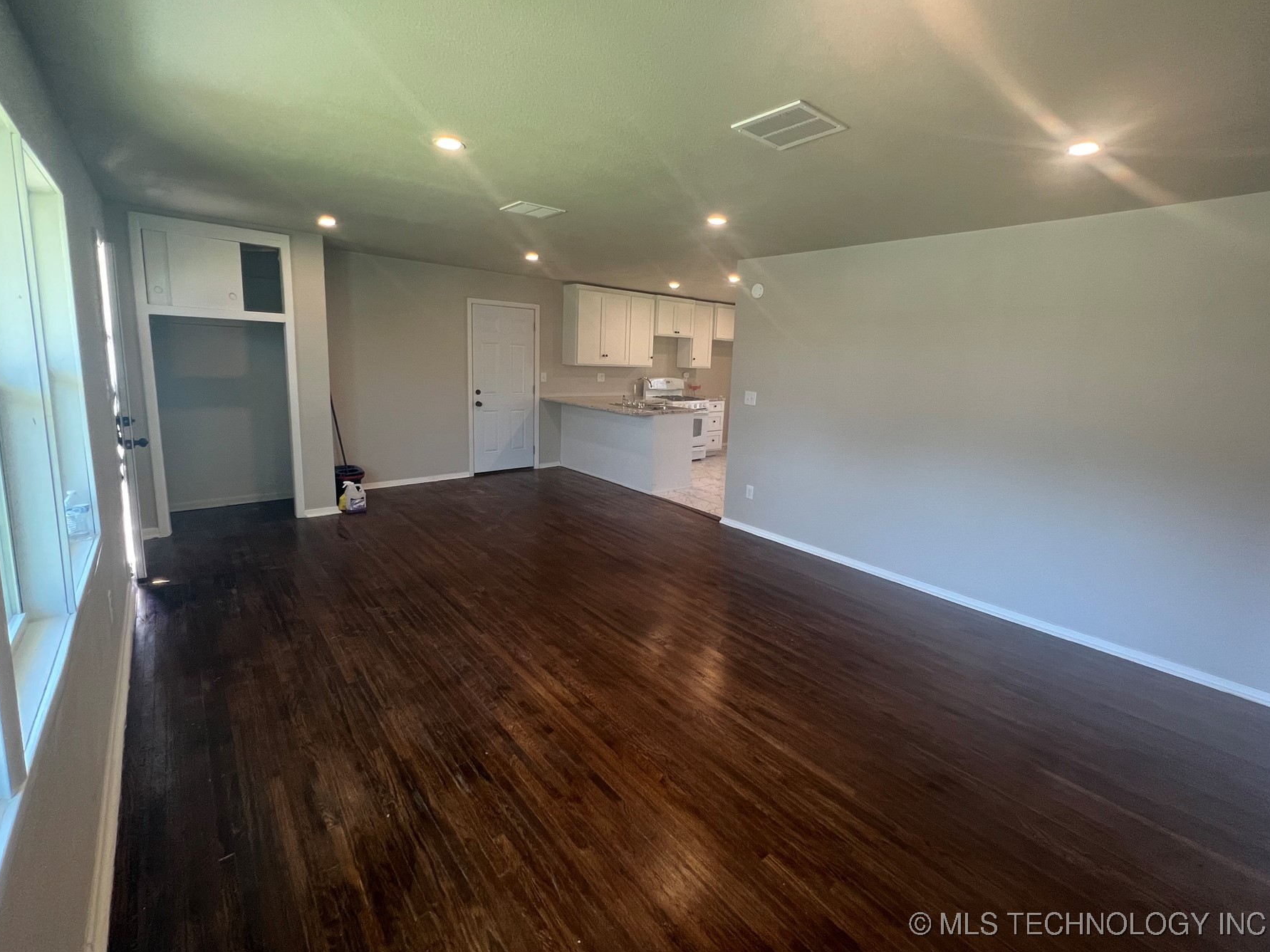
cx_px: 663
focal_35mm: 14
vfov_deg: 85.5
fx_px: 514
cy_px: 441
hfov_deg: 102.0
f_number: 1.8
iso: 200
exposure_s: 1/120
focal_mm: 1.57
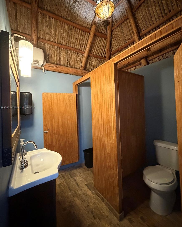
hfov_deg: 84.1
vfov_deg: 96.7
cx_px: 91
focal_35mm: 15
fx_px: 101
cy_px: 108
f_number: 2.2
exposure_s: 1/40
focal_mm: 2.22
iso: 1000
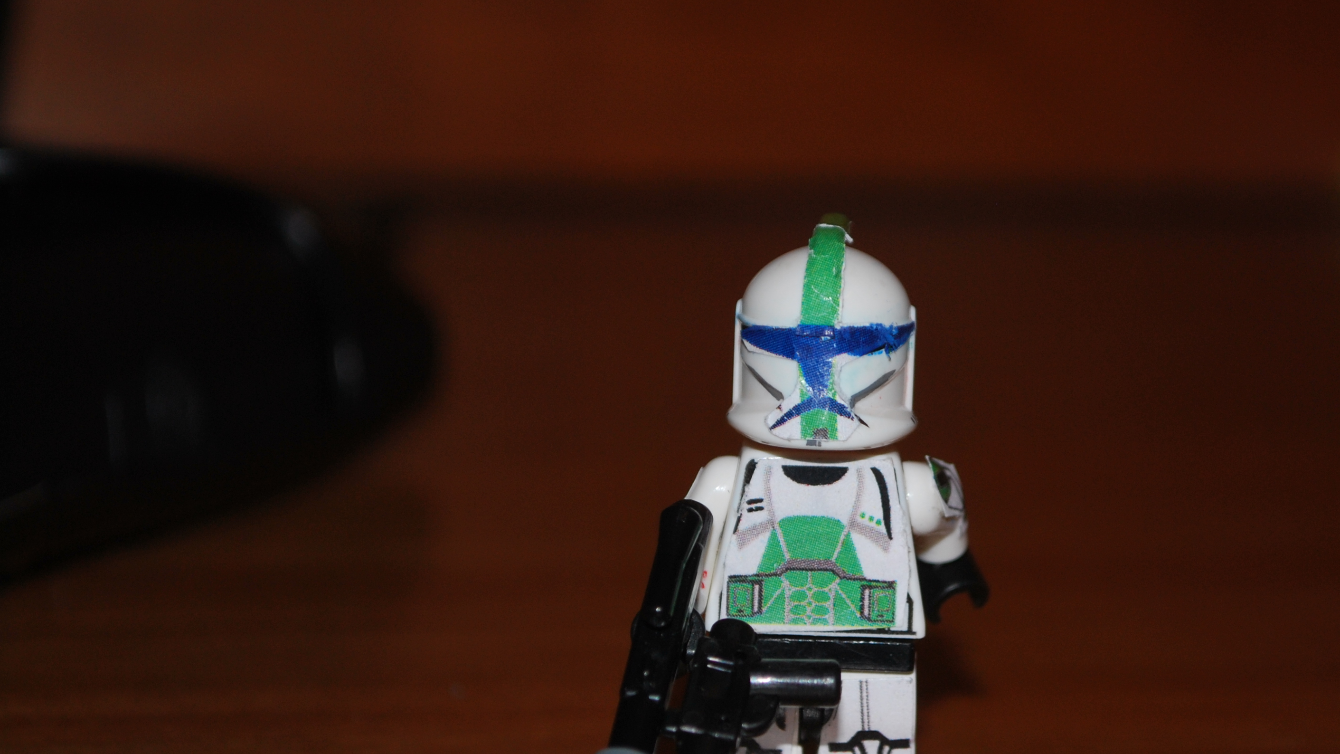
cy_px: 376
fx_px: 4218
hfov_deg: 18.0
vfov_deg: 10.2
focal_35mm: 119
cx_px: 849
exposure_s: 1/60
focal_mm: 55
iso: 200
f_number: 5.6
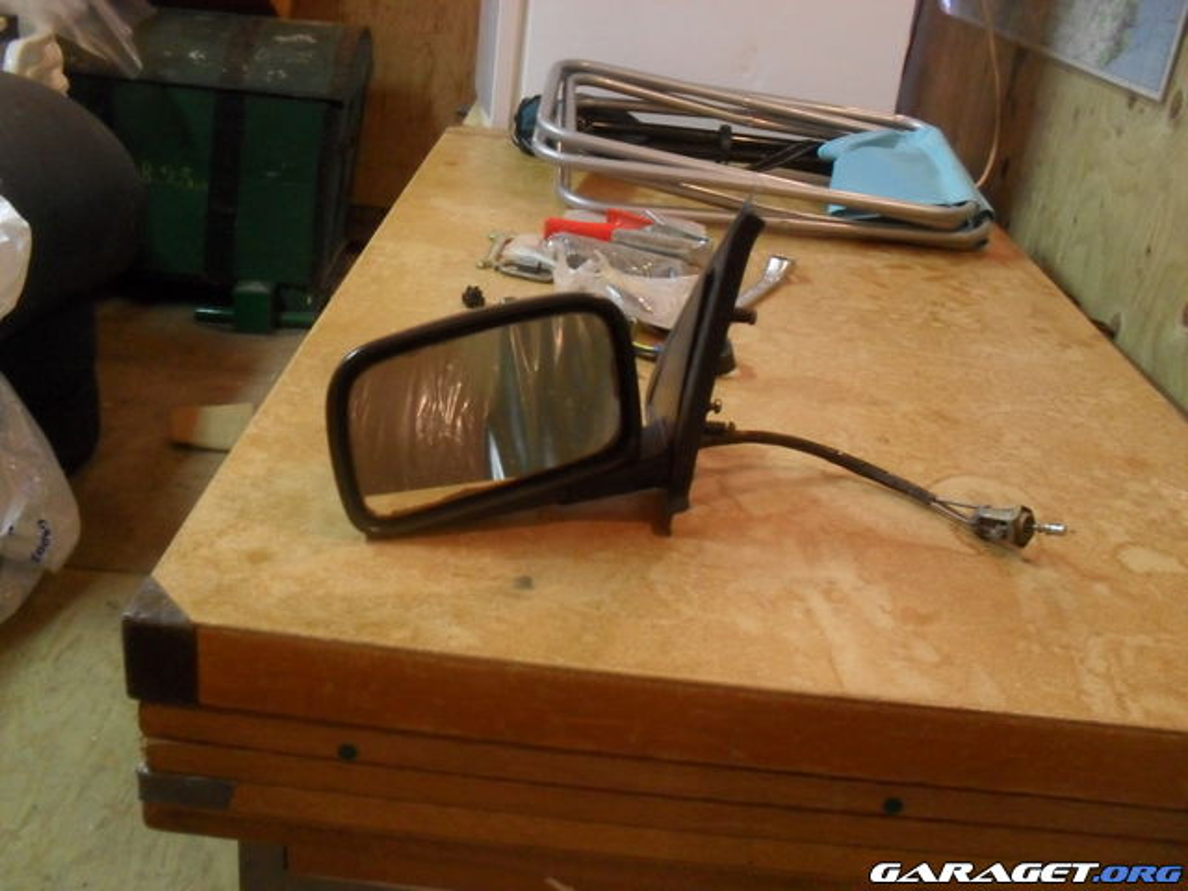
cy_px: 446
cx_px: 594
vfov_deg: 40.7
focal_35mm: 35
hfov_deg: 52.6
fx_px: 1201
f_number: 3.2
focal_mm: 6.3
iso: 400
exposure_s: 1/15
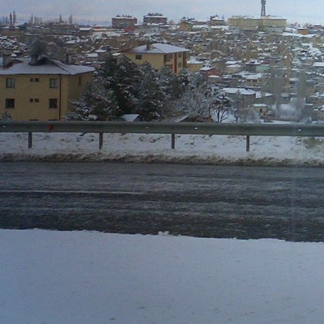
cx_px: 382
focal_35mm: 80
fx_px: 847
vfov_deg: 21.2
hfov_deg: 20.4
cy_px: 39
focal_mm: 5.6
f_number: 3.5
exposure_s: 1/1000
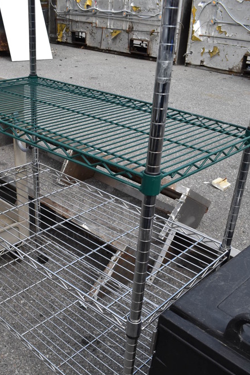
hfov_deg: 35.7
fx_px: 386
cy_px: 212
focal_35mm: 37
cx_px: 93
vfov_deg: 51.8
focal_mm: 18
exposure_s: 1/400
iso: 200
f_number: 7.1
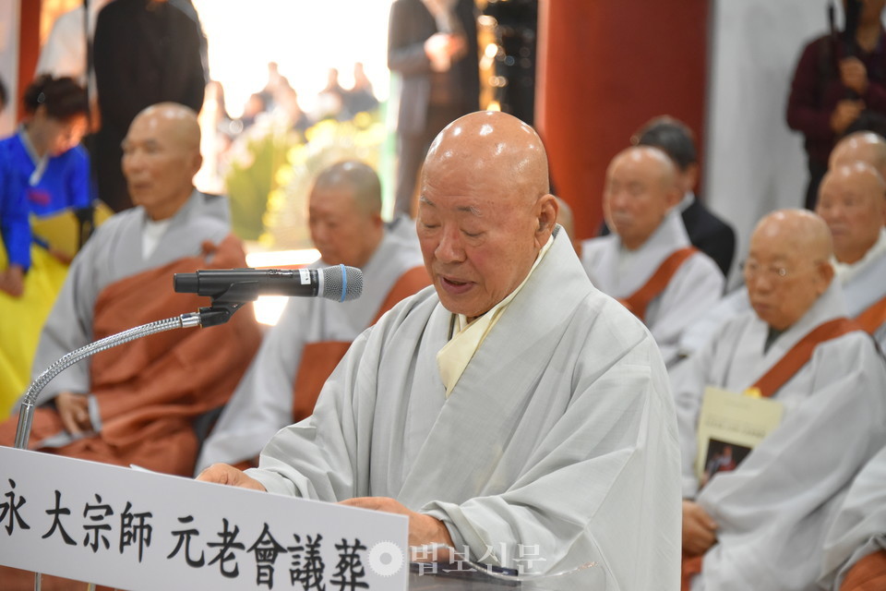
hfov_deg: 13.7
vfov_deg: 9.1
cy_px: 296
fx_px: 3691
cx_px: 443
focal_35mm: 150
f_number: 5.6
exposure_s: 1/160
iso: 4000
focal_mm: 150
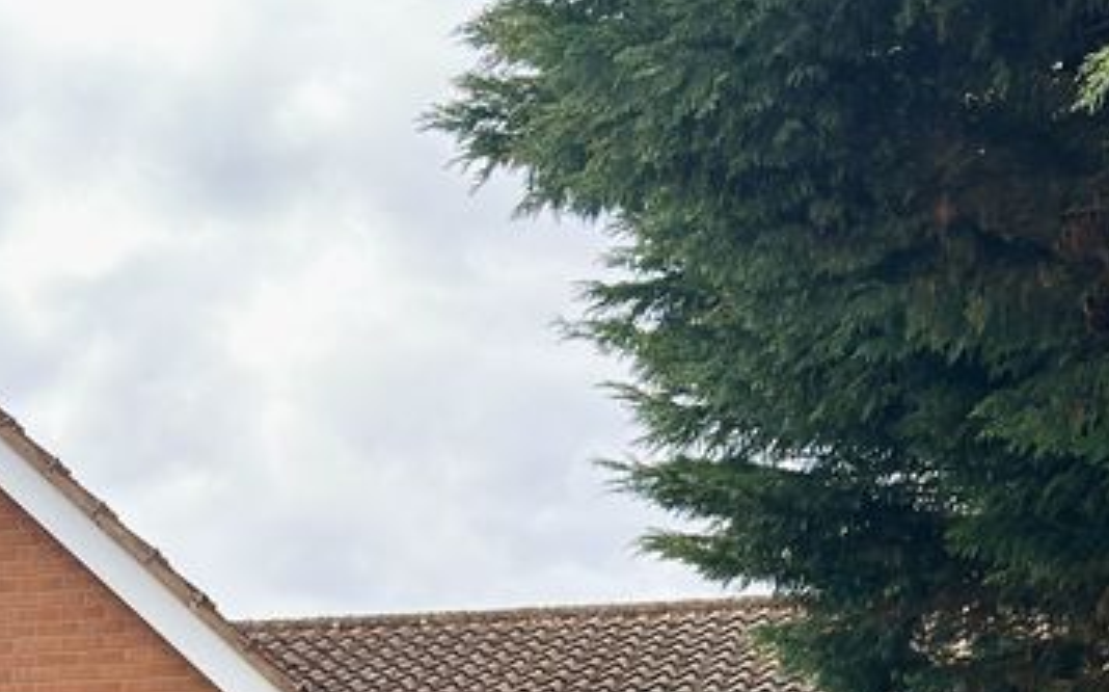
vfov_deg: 10.7
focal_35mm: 116
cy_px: 1135
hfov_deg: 17.9
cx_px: 386
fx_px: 3504
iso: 100
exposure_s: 1/1876
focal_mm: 6.76
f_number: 1.78
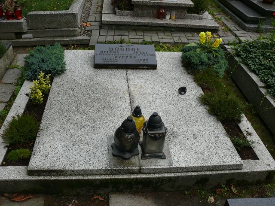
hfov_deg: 52.6
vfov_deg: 40.7
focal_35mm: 35
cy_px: 103
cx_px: 138
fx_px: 278
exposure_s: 1/160
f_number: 4
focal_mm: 7.4
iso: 100
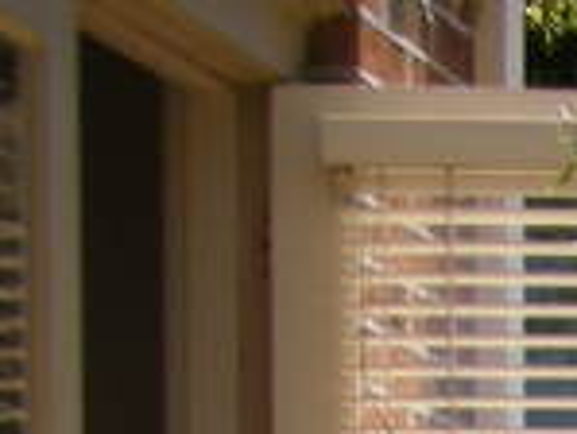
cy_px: 1364
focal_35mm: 240
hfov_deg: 7.4
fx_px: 4004
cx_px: 1642
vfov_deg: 5.7
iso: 50
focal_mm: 5.8
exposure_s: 1/387
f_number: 2.8
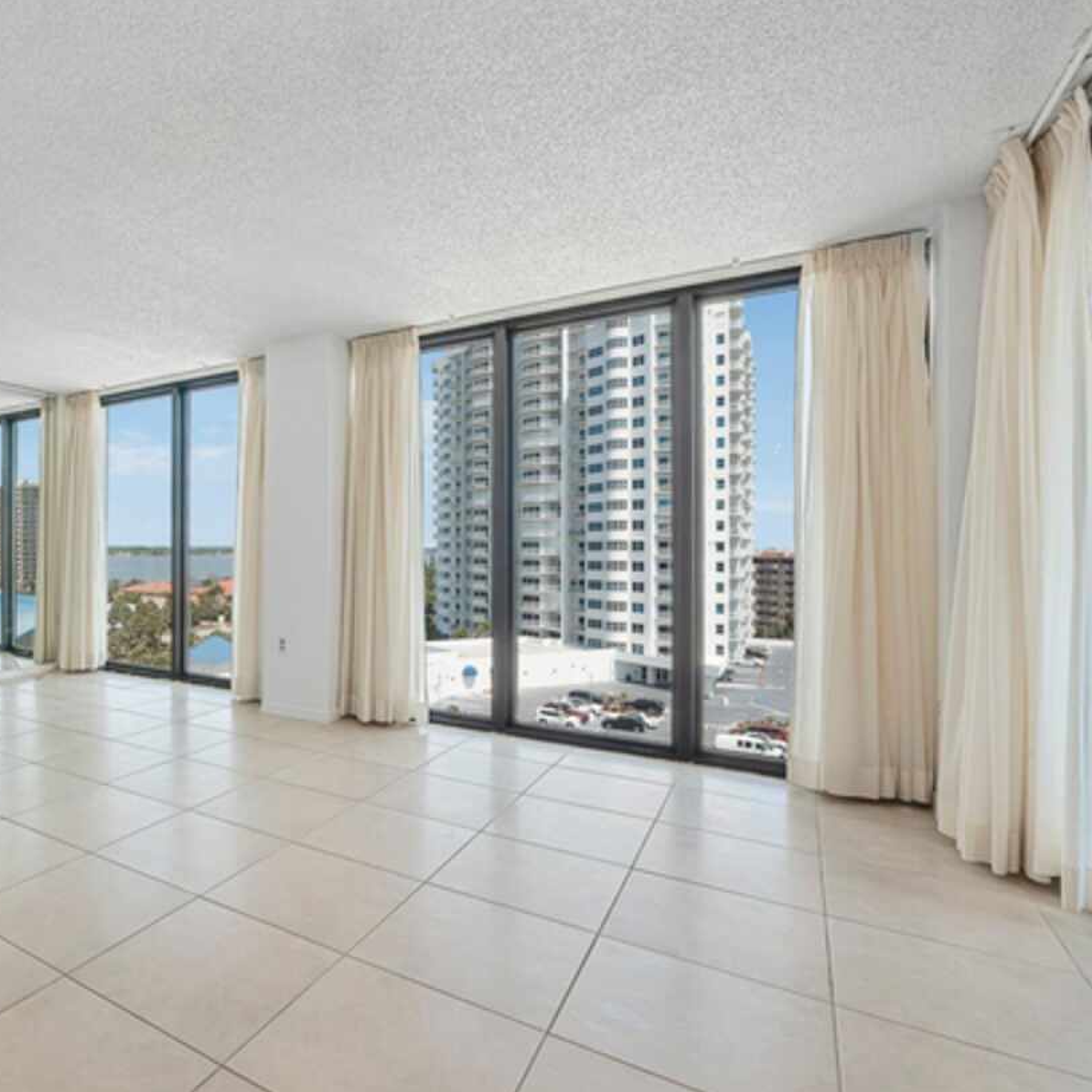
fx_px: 714
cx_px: 237
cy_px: 565
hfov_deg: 68.5
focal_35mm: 20
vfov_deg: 74.8
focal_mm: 10
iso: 320
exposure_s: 1/40
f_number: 9
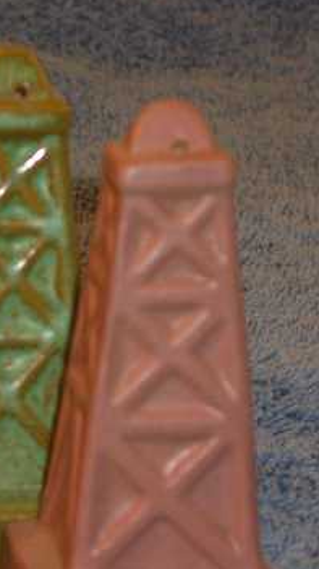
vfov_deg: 11.6
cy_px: 368
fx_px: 2787
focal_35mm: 185
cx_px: -196
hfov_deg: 6.4
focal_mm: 19.4
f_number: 4.8
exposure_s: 1/30
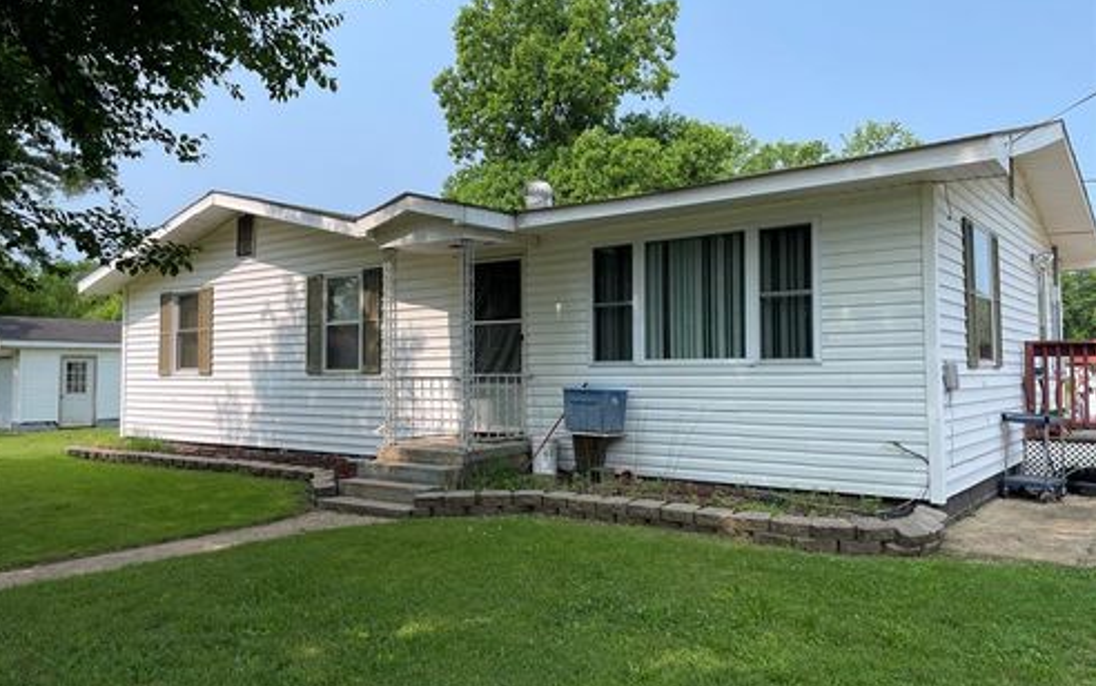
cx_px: 541
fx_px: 837
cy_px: 337
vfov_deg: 44.6
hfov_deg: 66.4
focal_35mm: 28
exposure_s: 1/2304
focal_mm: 4.2
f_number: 1.6
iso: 32
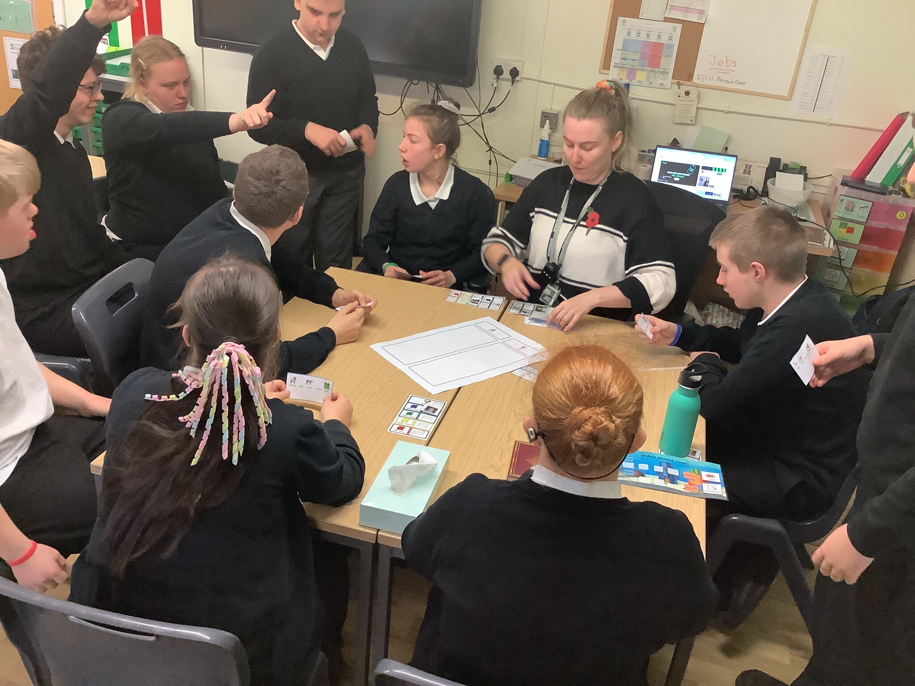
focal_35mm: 31
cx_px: 458
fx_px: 819
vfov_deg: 45.4
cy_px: 343
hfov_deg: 58.4
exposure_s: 1/50
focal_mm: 3.3
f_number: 2.4
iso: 320
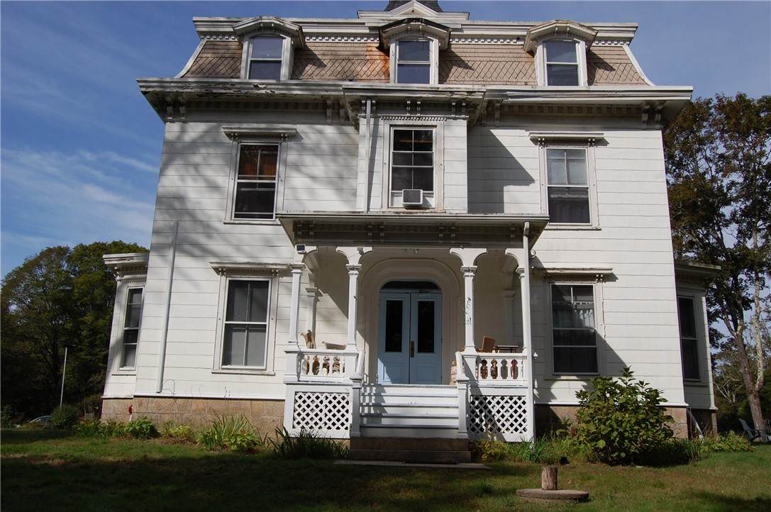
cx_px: 386
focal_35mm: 33
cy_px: 256
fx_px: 706
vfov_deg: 39.9
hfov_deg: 57.3
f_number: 10
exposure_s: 1/400
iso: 200
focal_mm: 22
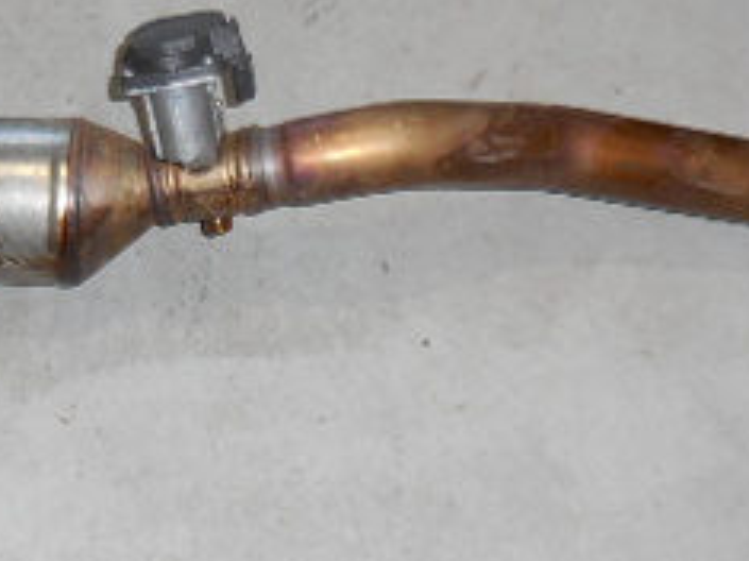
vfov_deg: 21.5
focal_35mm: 68
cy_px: 201
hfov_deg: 27.9
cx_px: 131
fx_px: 1471
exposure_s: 1/25
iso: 280
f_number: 3.3
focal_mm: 4.5
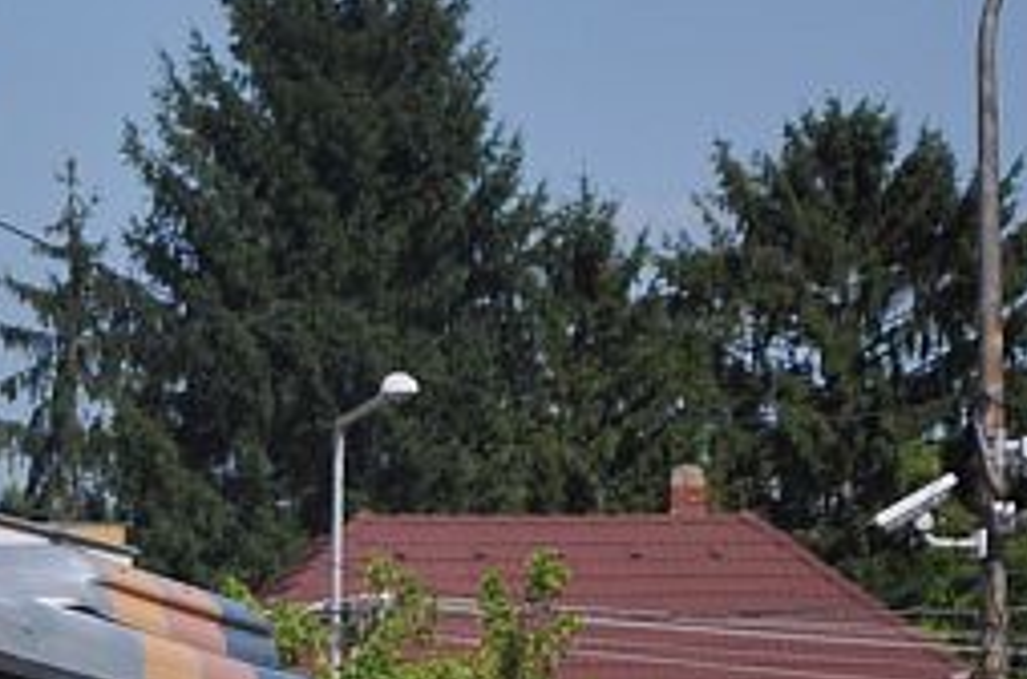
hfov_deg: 5.2
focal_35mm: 393
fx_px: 11183
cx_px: -987
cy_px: 1035
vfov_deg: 3.5
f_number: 7.1
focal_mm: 62
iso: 400
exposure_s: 1/2000
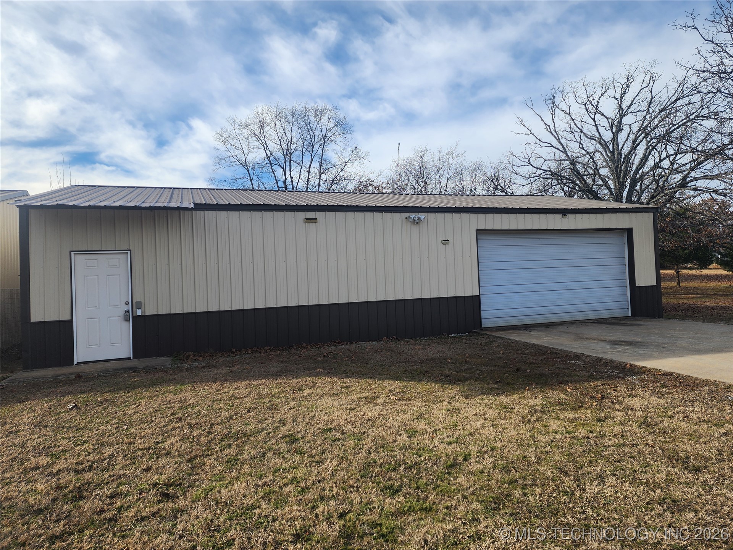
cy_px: 275
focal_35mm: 23
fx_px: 487
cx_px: 366
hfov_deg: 73.9
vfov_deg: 58.9
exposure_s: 1/777
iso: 12
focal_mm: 6.4
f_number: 1.8
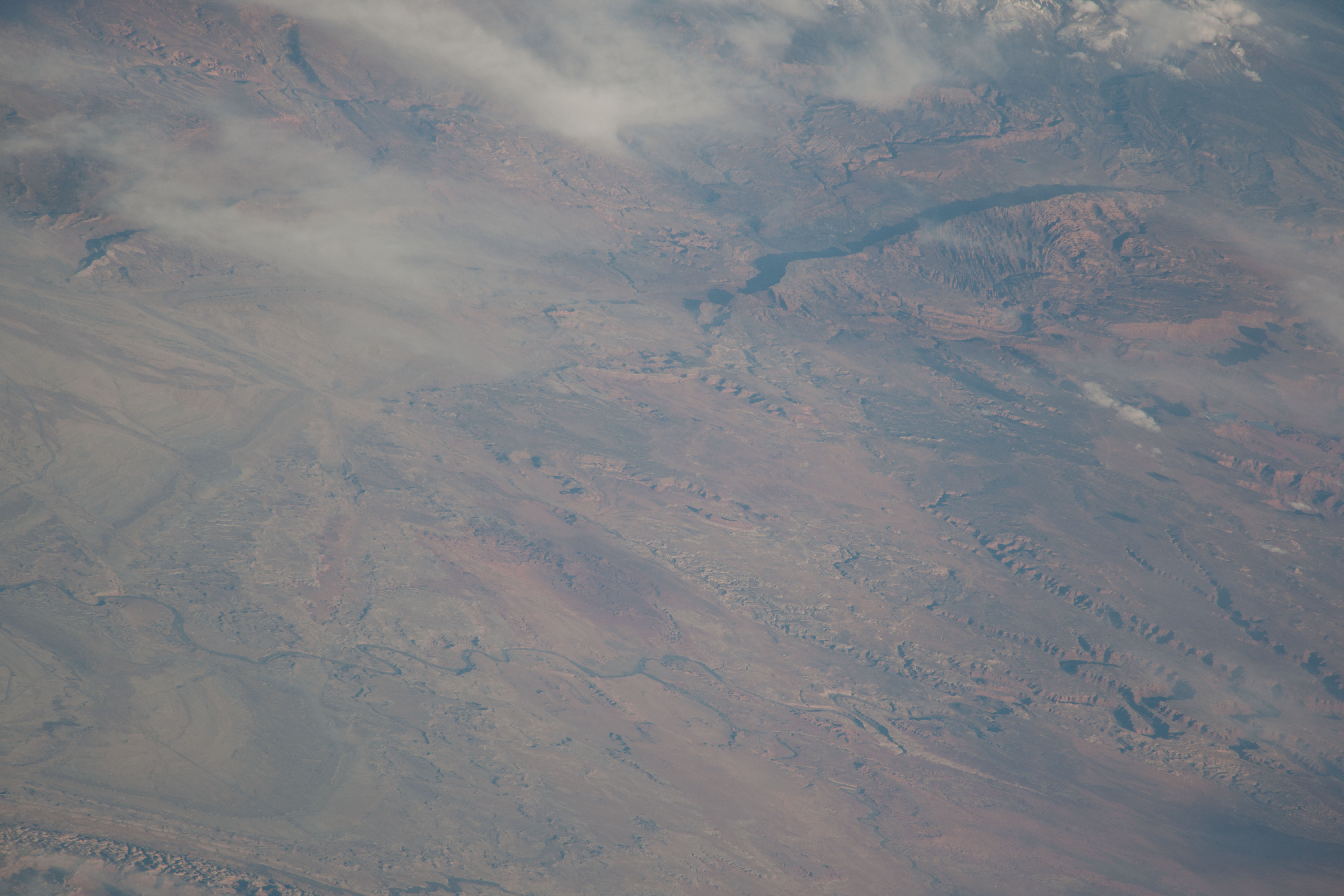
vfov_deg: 1.4
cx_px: 672
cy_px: 448
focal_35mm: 1000
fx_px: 37330
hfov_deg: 2.1
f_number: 6.7
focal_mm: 1000
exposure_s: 1/800
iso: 200
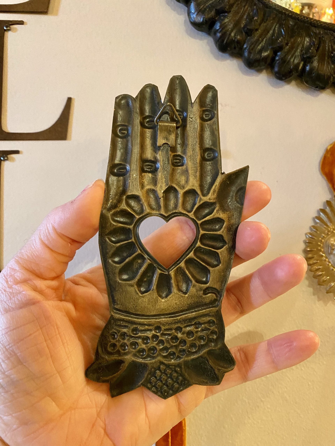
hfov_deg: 53.1
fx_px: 335
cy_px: 223
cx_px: 168
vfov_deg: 67.3
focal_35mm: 26
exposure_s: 1/33
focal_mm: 4.25
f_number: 1.8
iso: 500
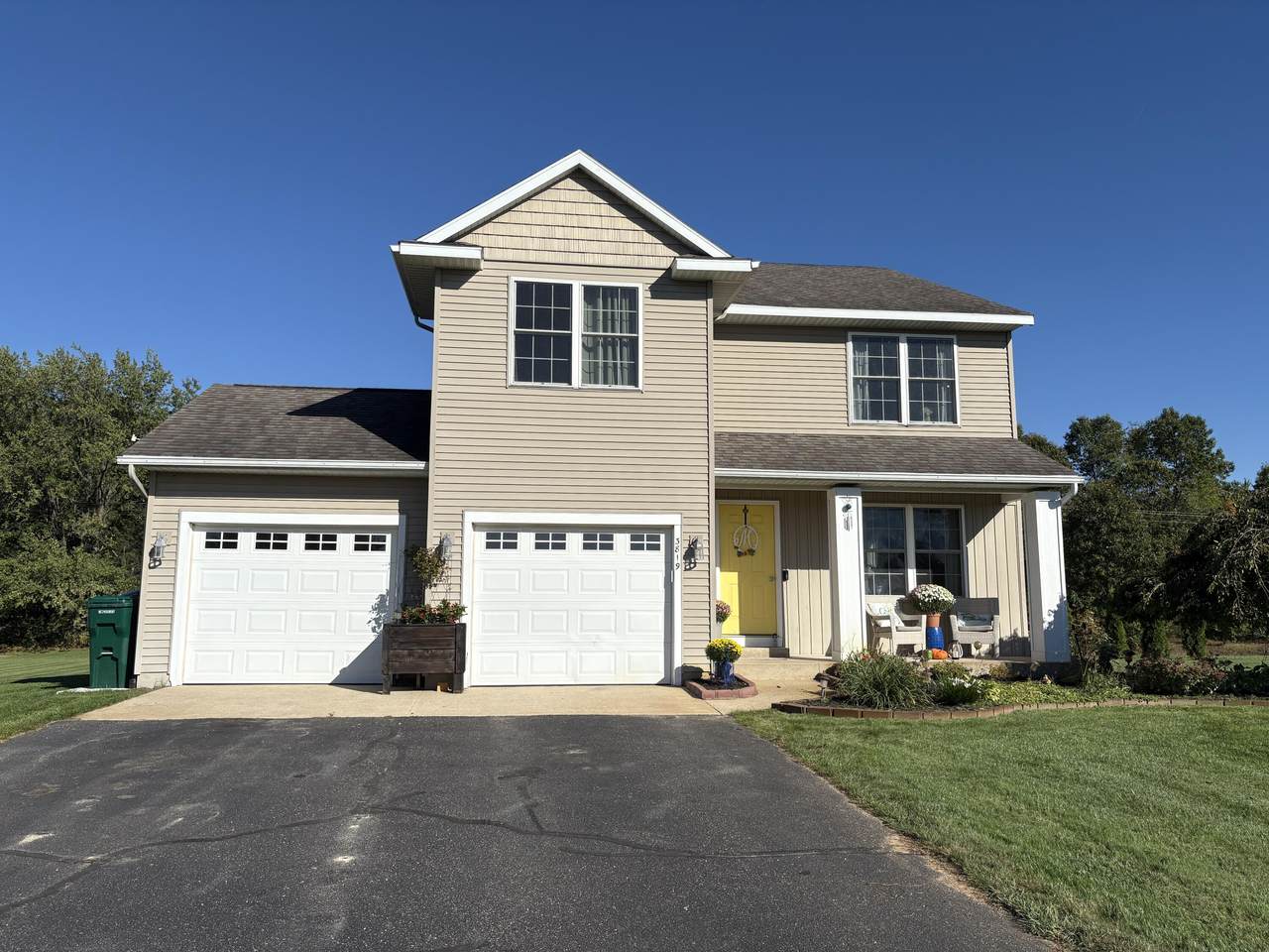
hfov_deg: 67.3
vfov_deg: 53.1
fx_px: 953
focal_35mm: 26
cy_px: 476
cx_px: 634
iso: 50
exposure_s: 1/6329
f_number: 1.6
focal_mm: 5.96
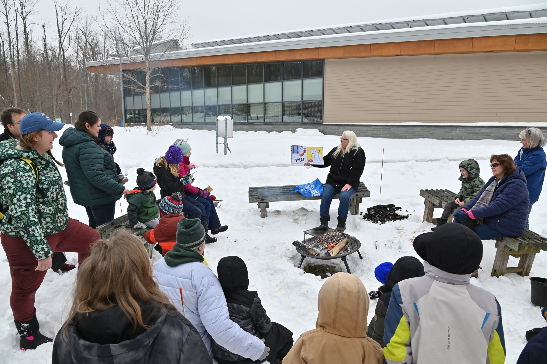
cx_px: 274
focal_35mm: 24
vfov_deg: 53.1
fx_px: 364
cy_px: 182
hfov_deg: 73.8
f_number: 8
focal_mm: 24
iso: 320
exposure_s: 1/320
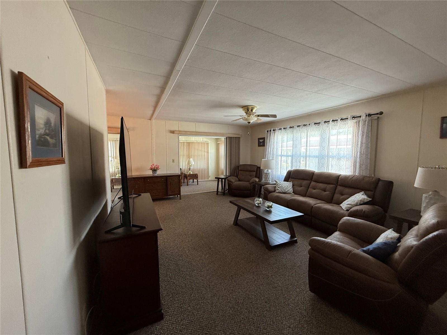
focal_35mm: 14
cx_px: 224
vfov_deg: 85.7
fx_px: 181
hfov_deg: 102.1
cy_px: 168
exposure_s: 1/120
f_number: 2.2
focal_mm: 2.22
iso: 320
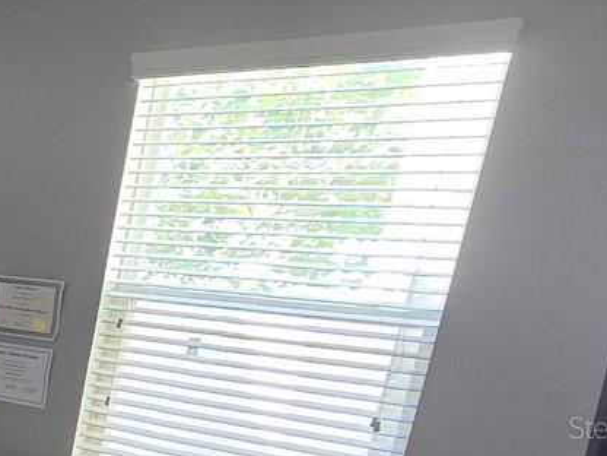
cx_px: -461
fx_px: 877
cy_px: 427
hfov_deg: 22.9
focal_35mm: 50
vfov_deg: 27.8
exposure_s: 1/60
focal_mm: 2.2
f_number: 2.2
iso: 160
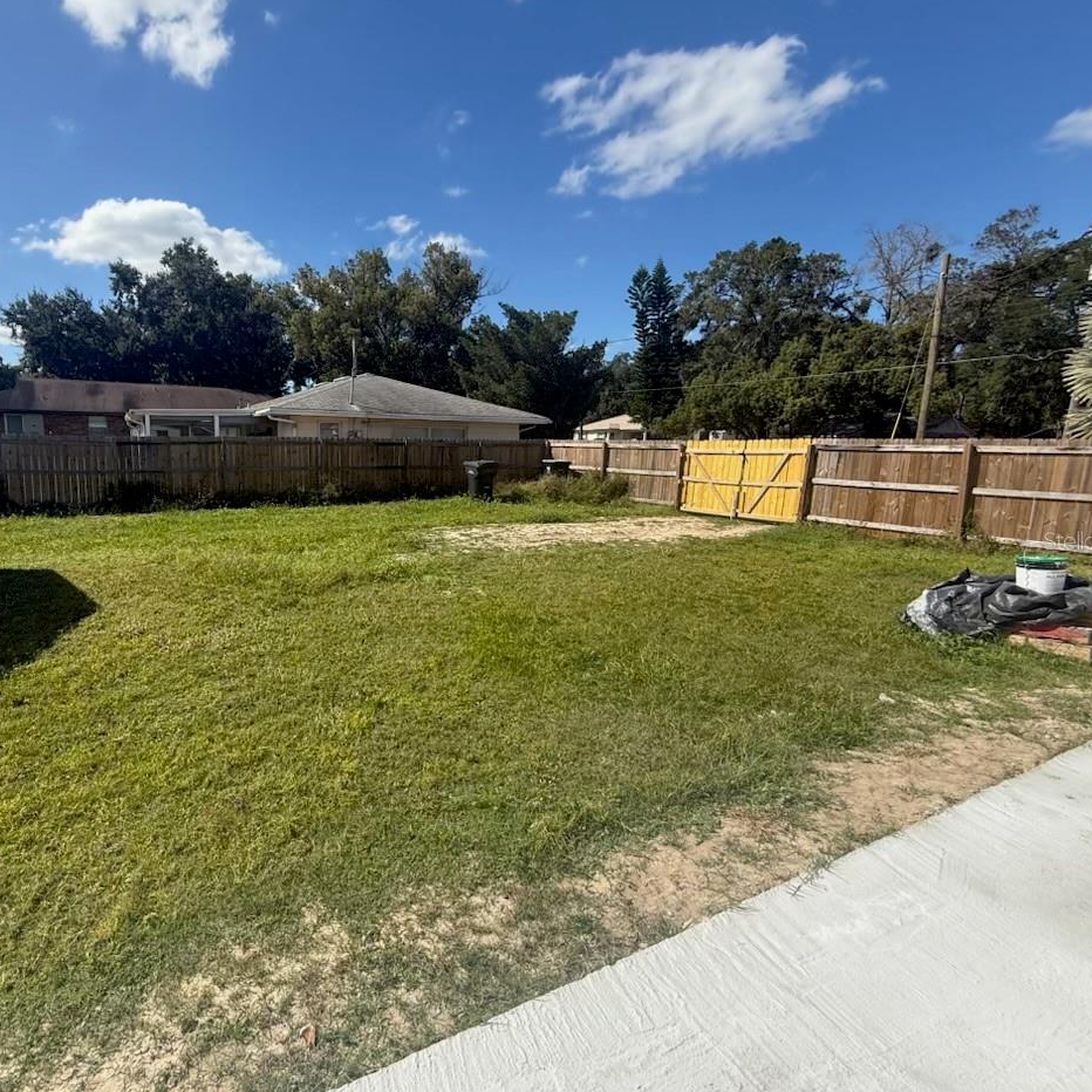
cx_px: 404
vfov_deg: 84.0
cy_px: 540
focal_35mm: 17
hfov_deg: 82.3
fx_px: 607
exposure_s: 1/1431
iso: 50
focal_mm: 2.22
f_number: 2.2
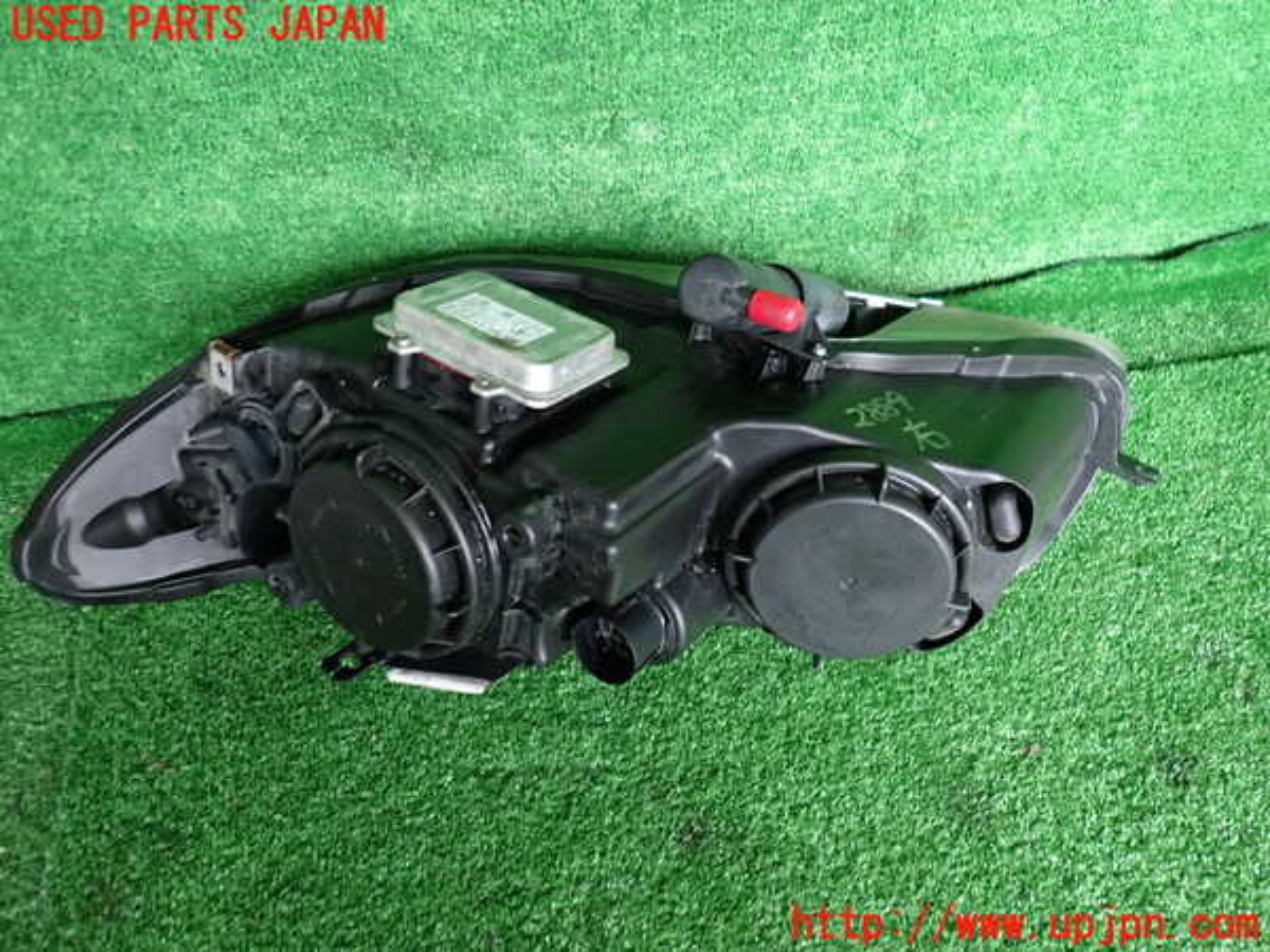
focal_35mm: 25
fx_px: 917
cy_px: 476
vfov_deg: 54.9
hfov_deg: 69.4
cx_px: 635
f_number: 2
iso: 320
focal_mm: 4.5
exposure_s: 1/30
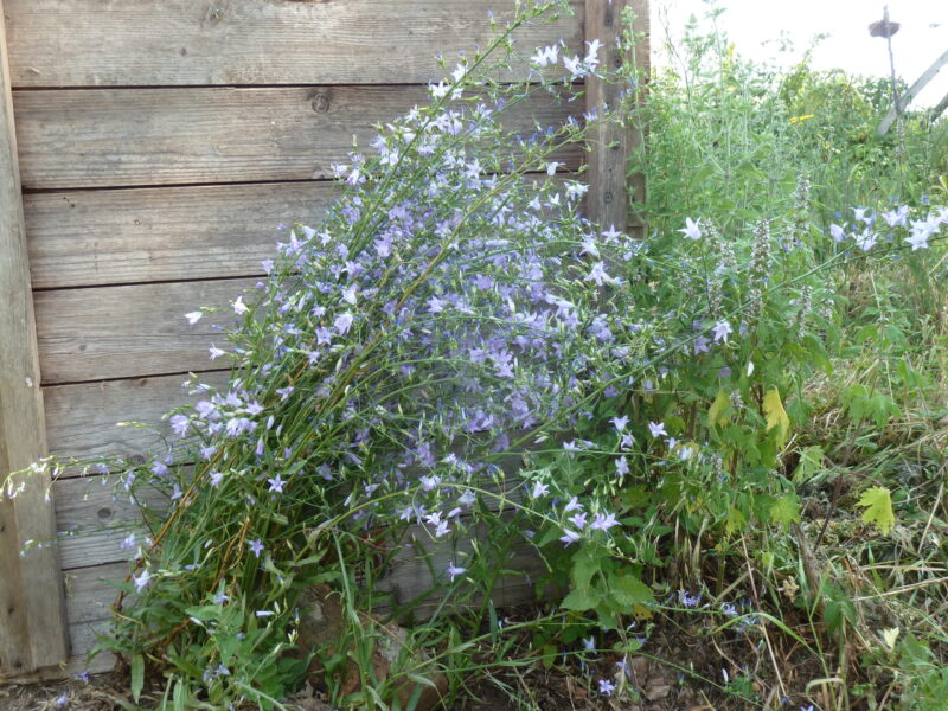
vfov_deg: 38.7
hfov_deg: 50.1
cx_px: 474
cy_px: 356
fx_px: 1013
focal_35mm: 37
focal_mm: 6.1
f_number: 3.6
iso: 80
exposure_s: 1/60
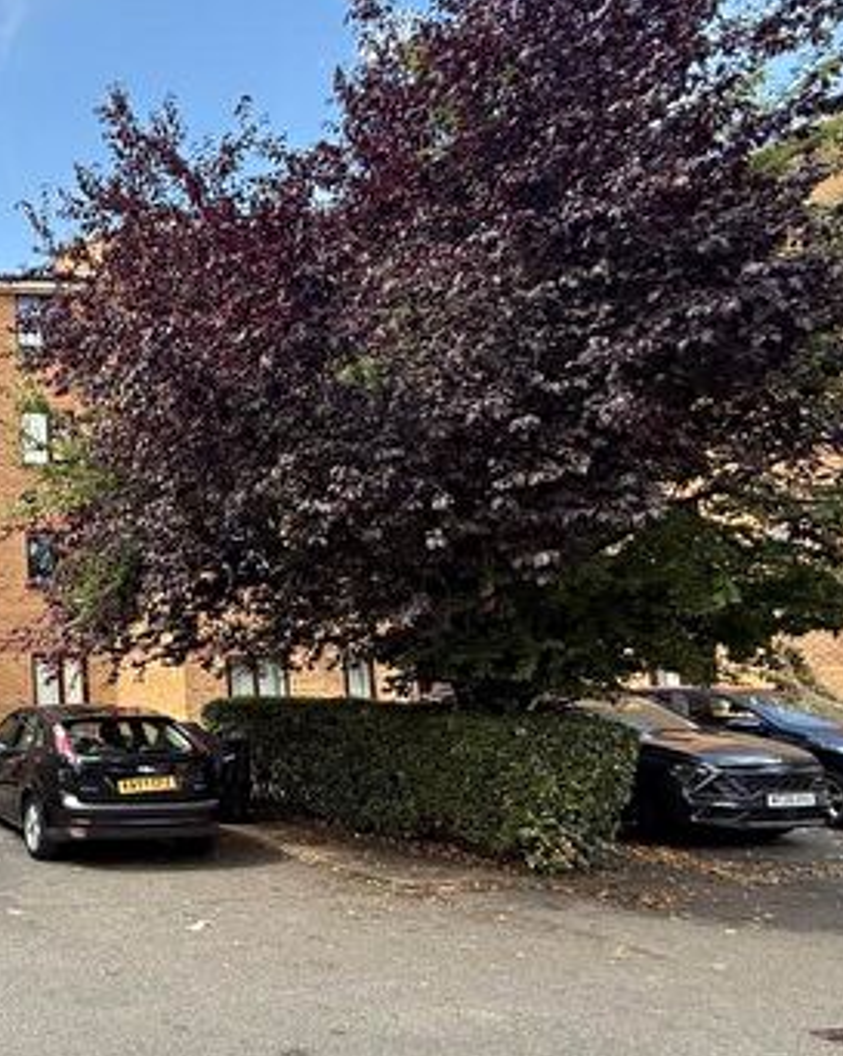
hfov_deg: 39.5
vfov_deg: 61.7
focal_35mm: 28
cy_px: 635
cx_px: -133
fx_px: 874
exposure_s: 1/233
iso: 50
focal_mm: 2.22
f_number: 2.2
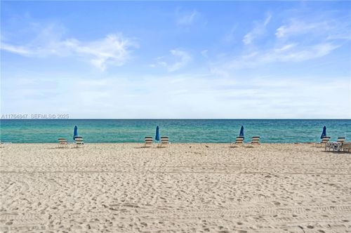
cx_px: 176
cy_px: 116
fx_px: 341
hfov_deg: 54.5
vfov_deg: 37.8
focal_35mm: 35
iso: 100
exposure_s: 1/500
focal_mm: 35
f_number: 5
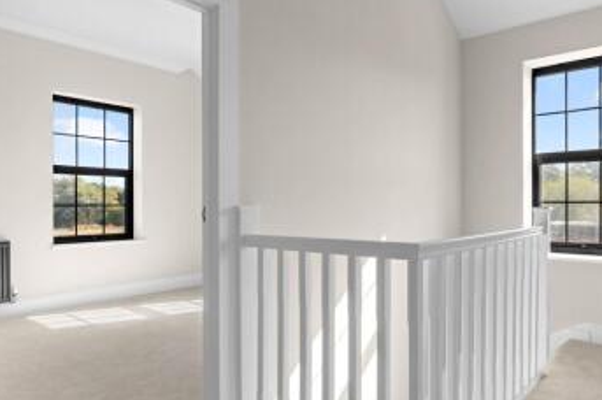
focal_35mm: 25
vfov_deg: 51.2
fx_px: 418
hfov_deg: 69.1
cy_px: 206
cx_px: 411
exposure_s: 1/50
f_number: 8
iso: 500
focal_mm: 18
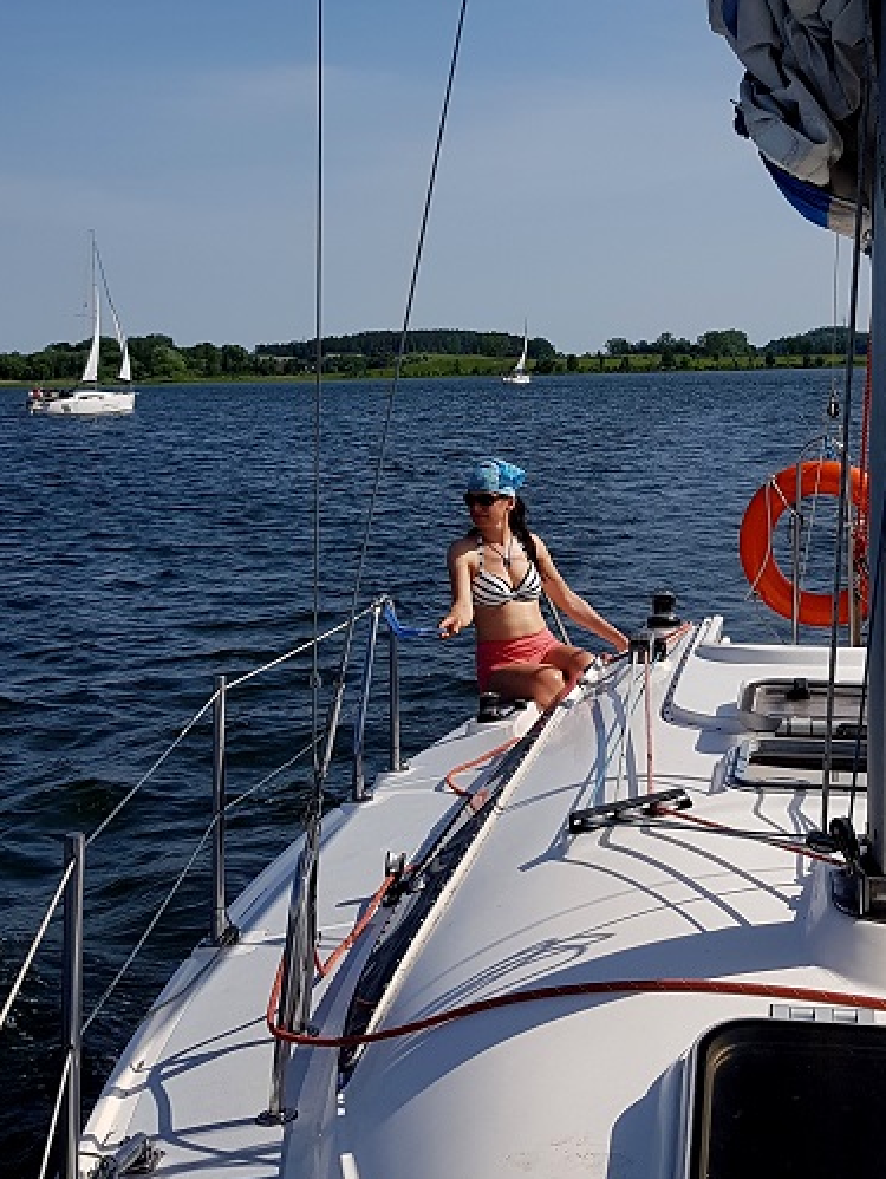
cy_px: 386
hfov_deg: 27.9
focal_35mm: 52
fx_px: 1772
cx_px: 566
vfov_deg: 36.4
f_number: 1.7
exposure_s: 1/3960
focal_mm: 4.2
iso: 50
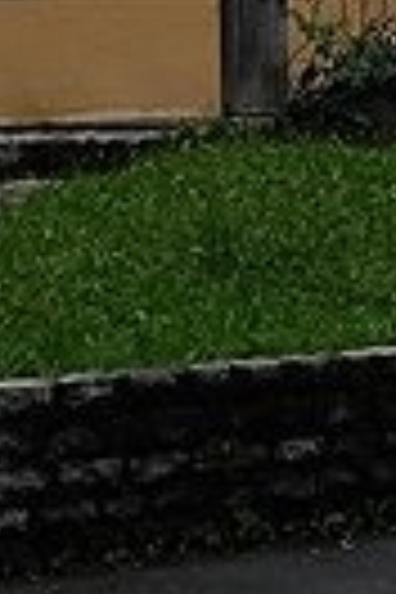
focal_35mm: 198
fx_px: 3267
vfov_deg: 8.8
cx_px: 400
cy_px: -1080
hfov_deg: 6.9
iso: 400
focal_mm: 19.6
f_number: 3.6
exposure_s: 1/1250
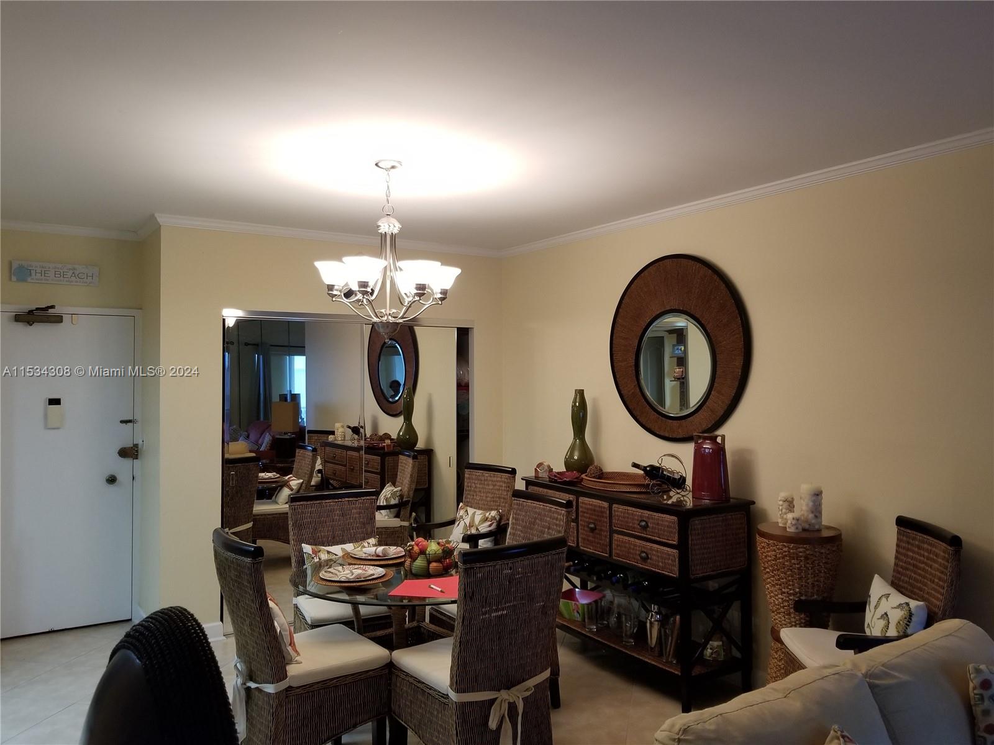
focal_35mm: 26
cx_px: 497
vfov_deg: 53.1
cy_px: 372
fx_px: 747
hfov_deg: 67.3
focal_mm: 4.3
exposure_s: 1/60
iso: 200
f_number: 1.7
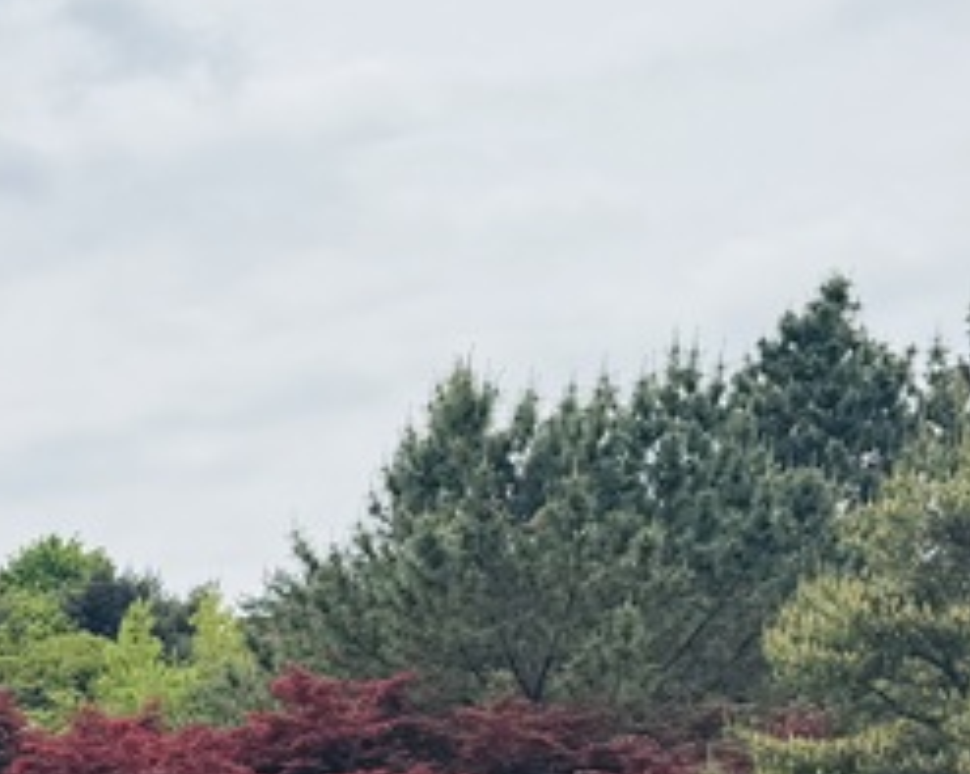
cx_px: -318
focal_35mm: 95
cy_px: 1077
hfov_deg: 18.6
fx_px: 2724
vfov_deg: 15.2
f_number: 1.78
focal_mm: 6.76
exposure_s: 1/4608
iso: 80
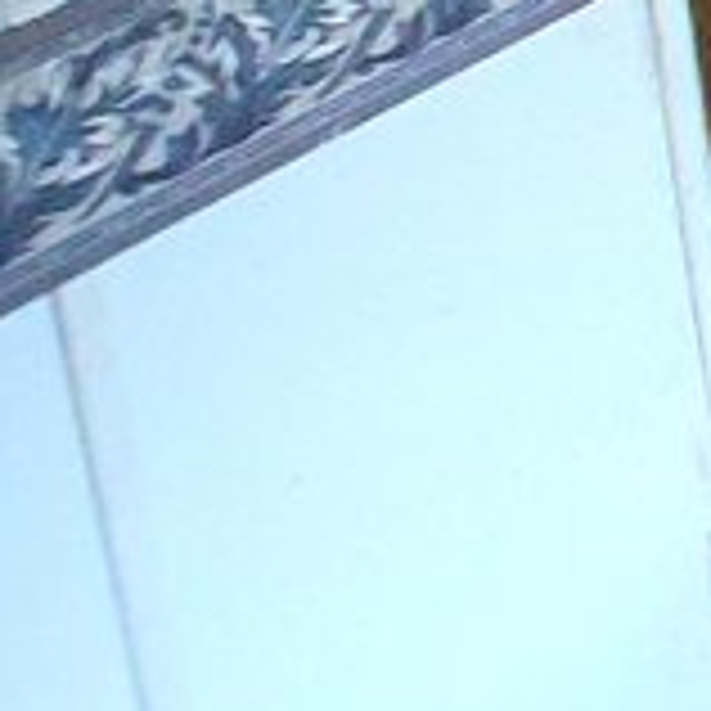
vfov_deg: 12.7
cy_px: -938
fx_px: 2556
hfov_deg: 7.6
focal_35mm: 110
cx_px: 3040
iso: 250
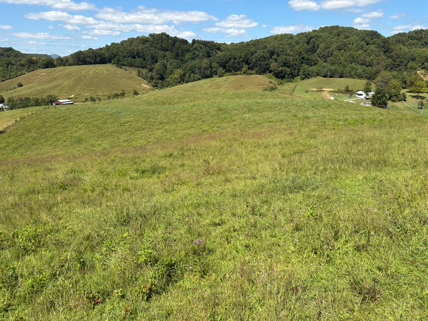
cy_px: 160
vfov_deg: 53.1
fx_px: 321
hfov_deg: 67.3
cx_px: 214
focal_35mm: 26
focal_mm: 5.96
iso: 50
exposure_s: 1/2342
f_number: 1.6
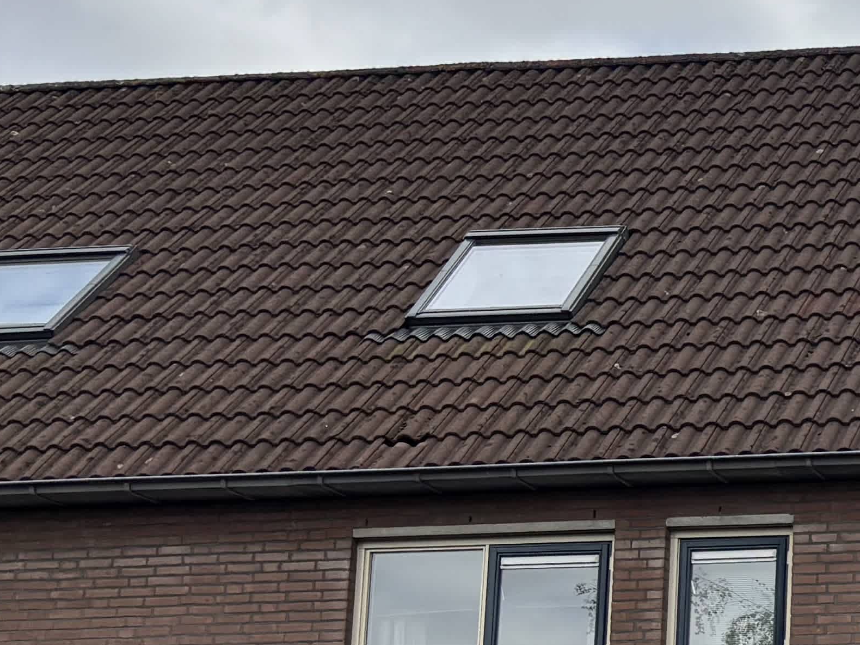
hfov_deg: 18.1
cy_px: 647
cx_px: 1374
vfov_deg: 15.4
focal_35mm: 94
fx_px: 2335
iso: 50
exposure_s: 1/2857
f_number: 1.6
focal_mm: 6
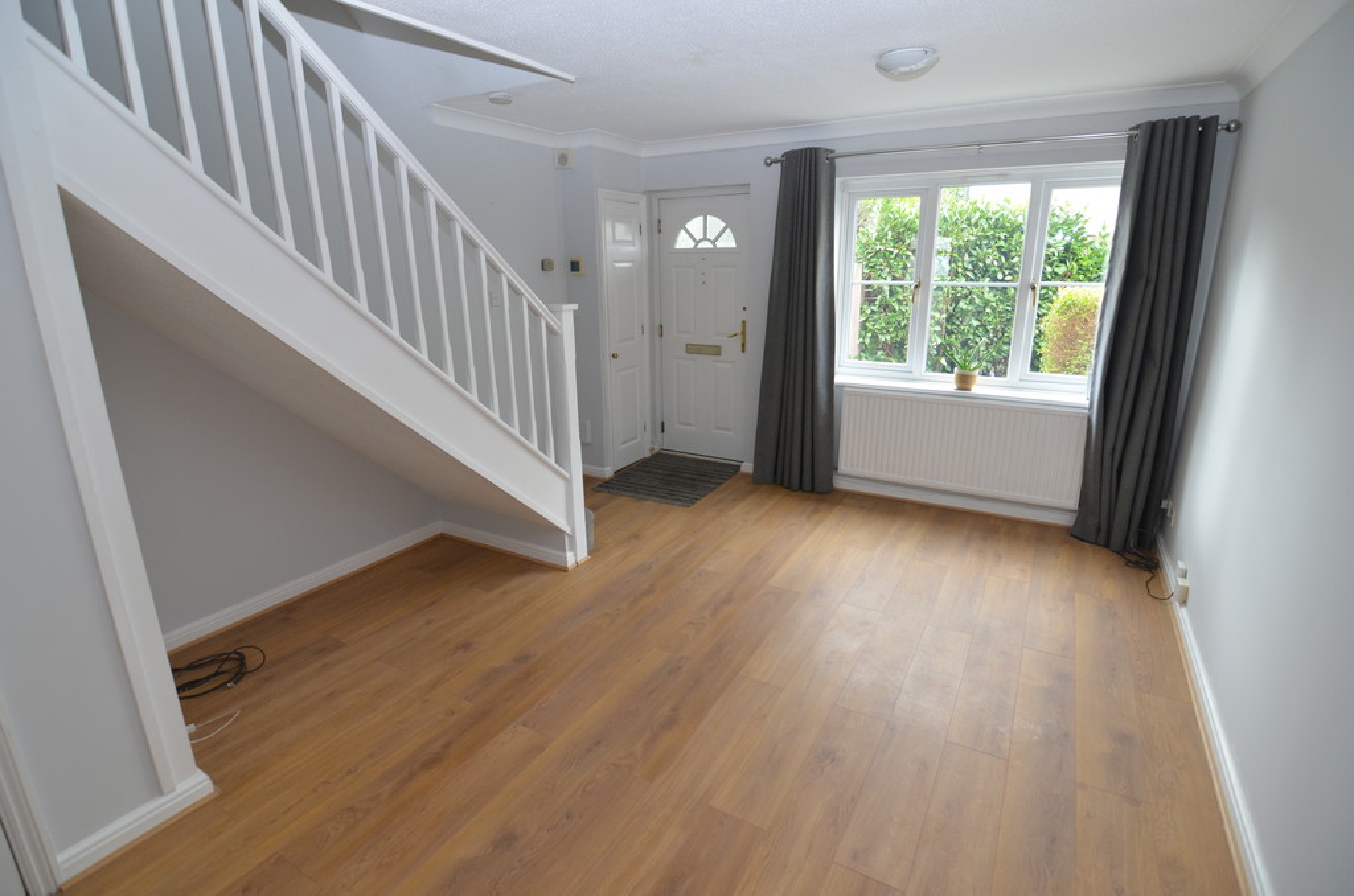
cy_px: 448
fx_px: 619
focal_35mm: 16
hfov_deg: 95.1
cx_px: 677
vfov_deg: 71.8
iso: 500
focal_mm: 11
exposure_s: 1/60
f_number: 4
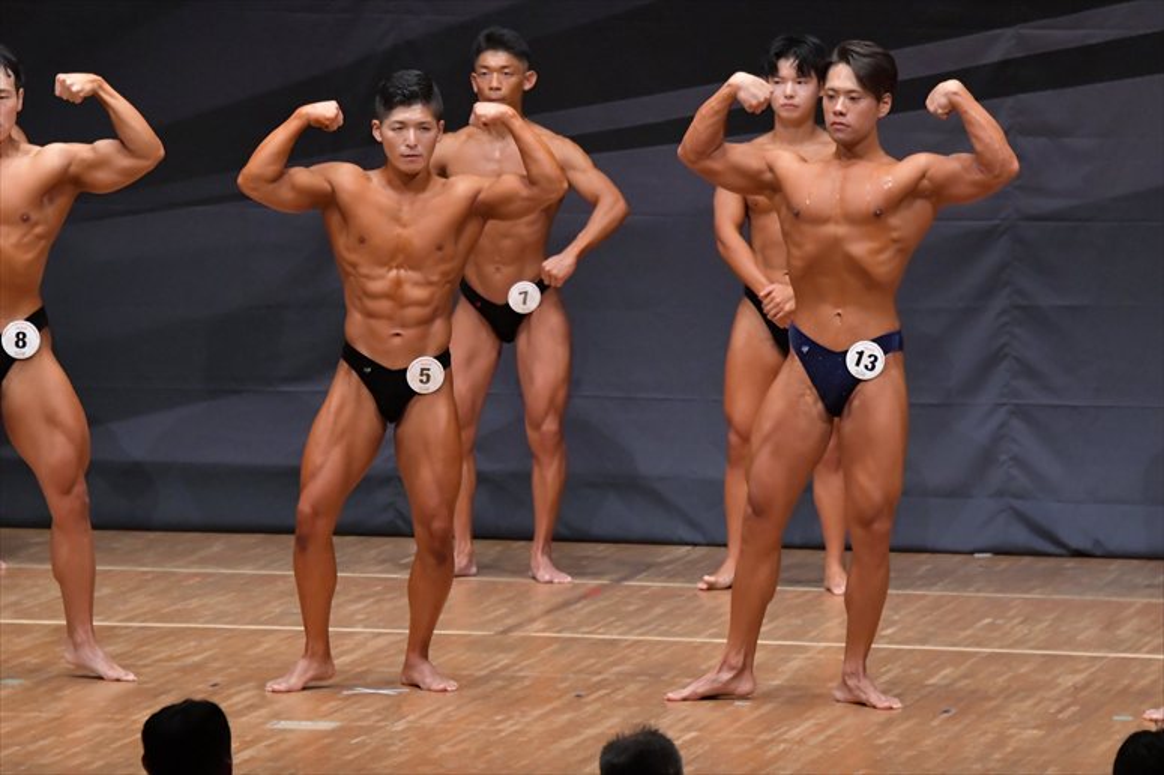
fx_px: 8726
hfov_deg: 7.6
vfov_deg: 5.1
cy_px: 388
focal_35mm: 270
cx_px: 582
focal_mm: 180
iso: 6400
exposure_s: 1/400
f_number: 5.6
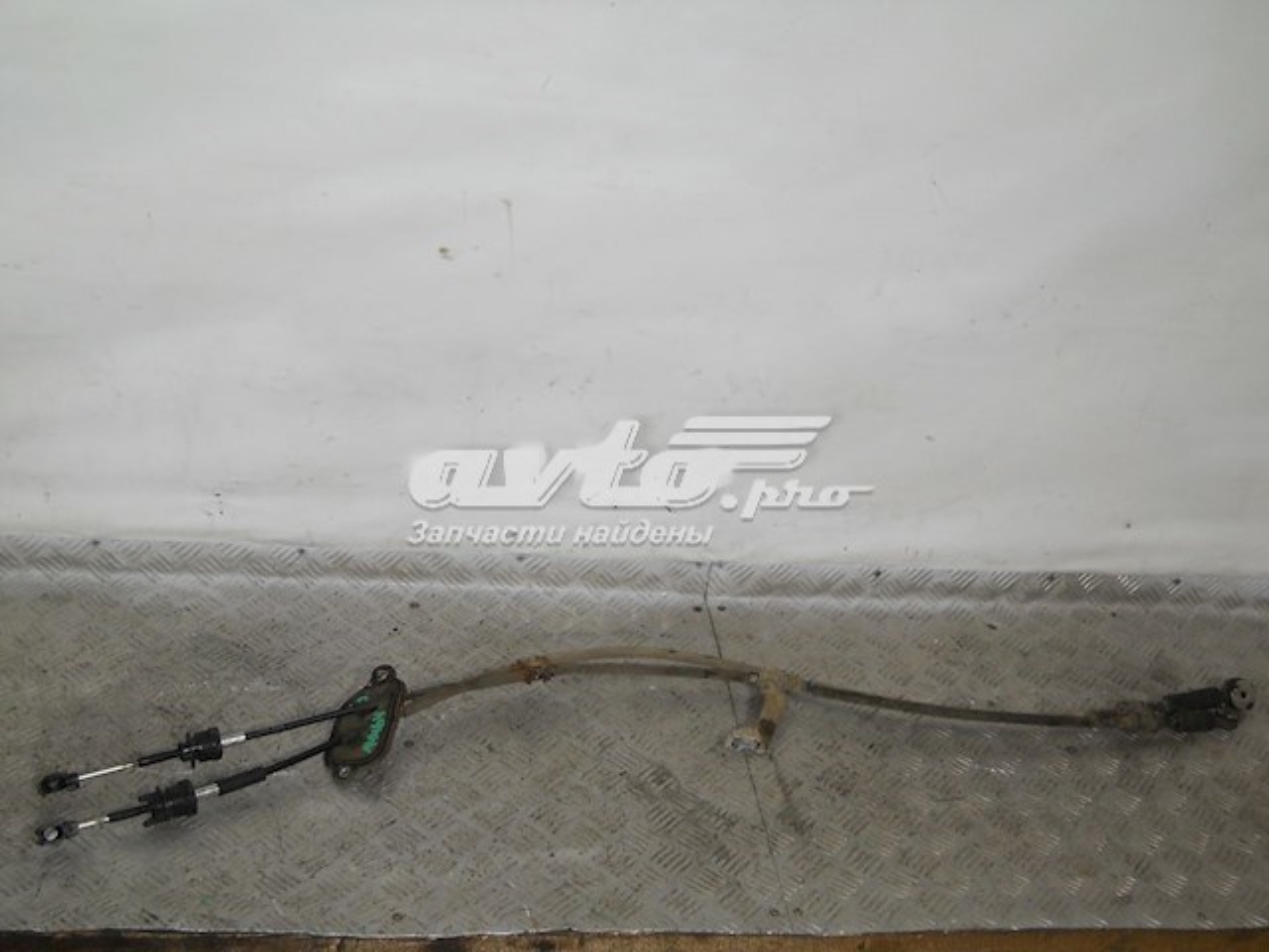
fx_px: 1503
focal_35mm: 41
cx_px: 634
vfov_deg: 35.1
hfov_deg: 45.8
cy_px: 476
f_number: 3.1
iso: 80
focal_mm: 6.72
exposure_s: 1/30
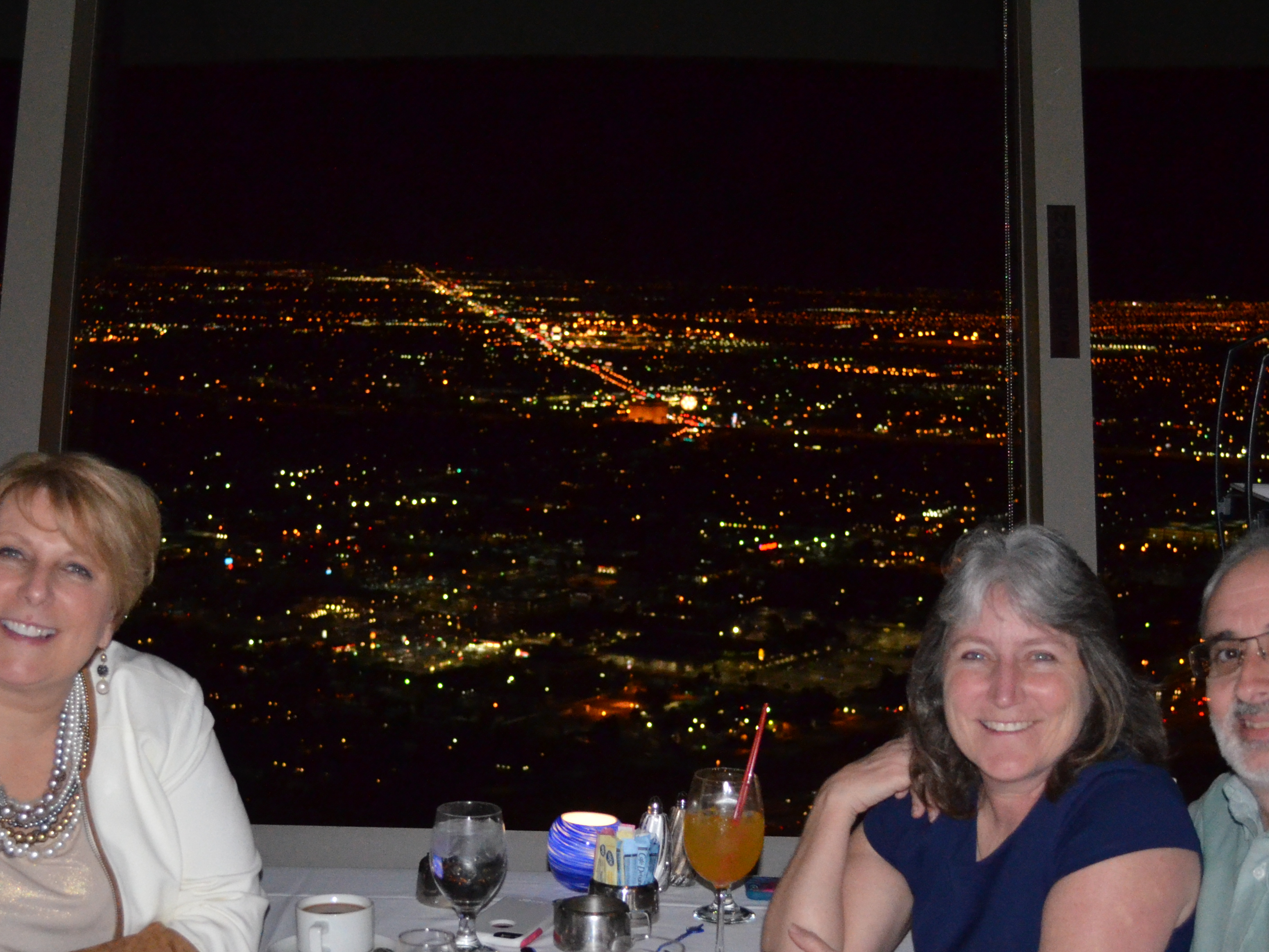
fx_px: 2383
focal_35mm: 65
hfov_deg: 29.8
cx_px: 536
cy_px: 667
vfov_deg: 22.5
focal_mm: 26
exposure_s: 1/60
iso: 3200
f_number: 4.2
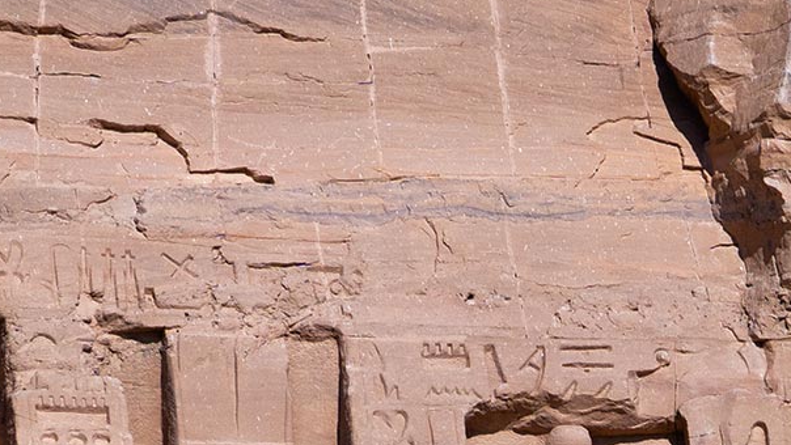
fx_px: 5895
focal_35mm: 281
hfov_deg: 7.6
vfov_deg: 4.3
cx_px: 834
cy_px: 870
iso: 100
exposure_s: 1/2500
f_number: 5.6
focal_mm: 50
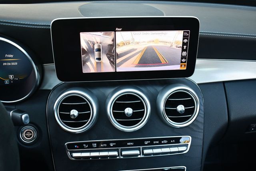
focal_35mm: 36
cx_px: 128
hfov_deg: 53.1
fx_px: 256
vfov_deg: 36.9
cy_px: 86
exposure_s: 1/200
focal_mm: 18
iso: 800
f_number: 3.5
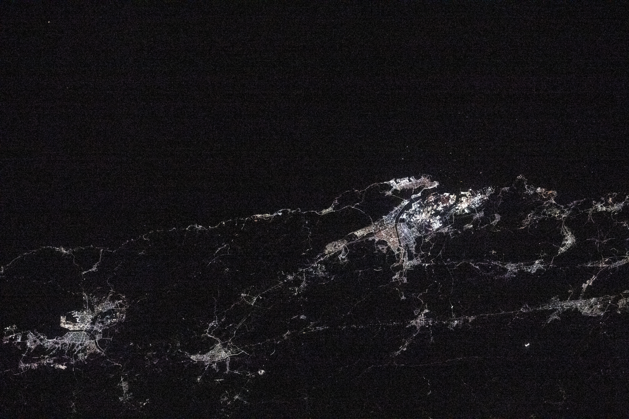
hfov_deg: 10.3
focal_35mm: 200
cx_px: 314
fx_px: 3494
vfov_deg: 6.9
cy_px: 210
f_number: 2
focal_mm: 200
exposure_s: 1/250
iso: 25600
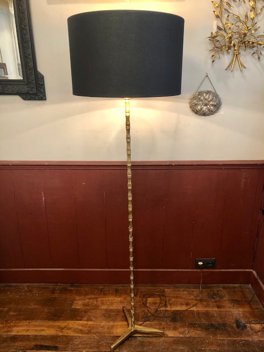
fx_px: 285
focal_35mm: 28
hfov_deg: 49.7
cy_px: 176
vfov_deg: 63.4
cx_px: 132
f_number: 1.8
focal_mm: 3.99
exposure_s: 1/17
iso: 40
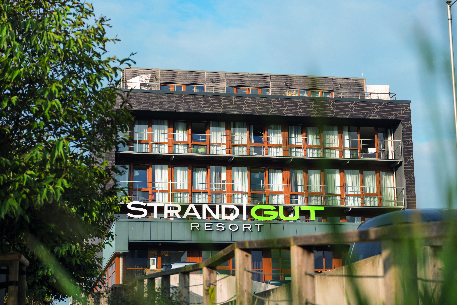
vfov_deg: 18.4
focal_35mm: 74
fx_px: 939
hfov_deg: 27.3
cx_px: 228
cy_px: 152
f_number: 3.8
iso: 100
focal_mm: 74
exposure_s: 1/640
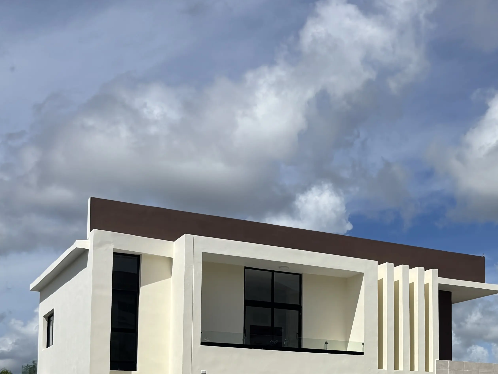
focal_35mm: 59
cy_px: 369
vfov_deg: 23.8
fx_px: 849
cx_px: 511
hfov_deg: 30.2
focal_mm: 5.96
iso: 50
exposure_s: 1/9901
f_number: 1.6
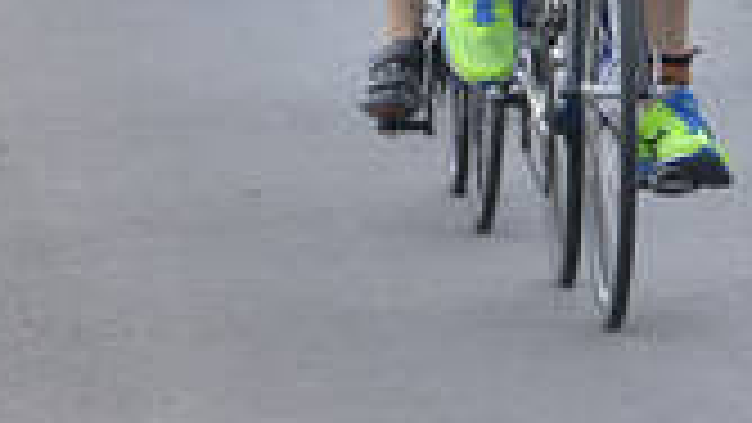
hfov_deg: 2.7
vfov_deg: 1.5
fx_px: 16034
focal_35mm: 804
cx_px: 585
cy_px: -488
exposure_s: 1/2500
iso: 400
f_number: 4
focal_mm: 200
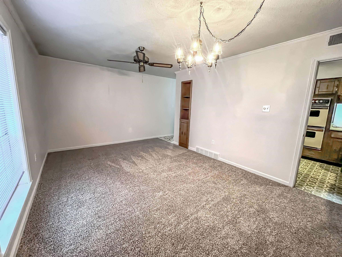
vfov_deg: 85.7
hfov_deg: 102.1
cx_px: 171
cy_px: 128
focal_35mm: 14
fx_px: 138
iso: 1000
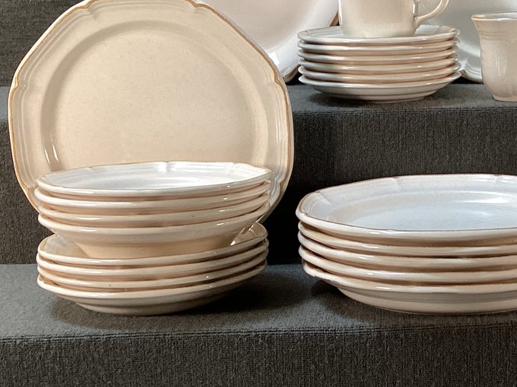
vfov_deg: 21.3
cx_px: 399
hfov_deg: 27.7
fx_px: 1031
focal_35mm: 69
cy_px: 196
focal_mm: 3.3
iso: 64
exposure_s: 1/100
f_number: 2.4
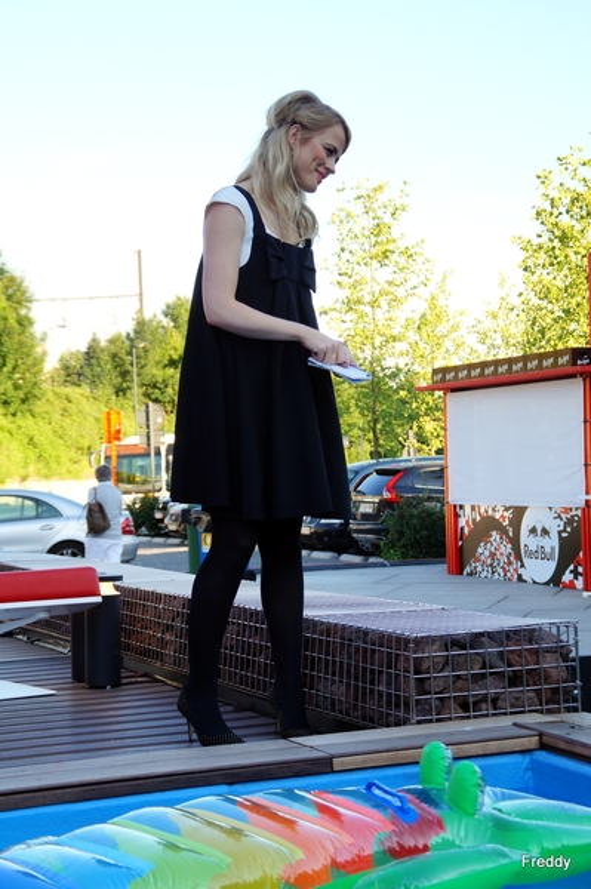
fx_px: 1850
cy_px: 444
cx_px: 296
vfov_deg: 27.0
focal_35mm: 75
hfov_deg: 18.2
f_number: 6.3
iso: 100
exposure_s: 1/100
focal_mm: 50
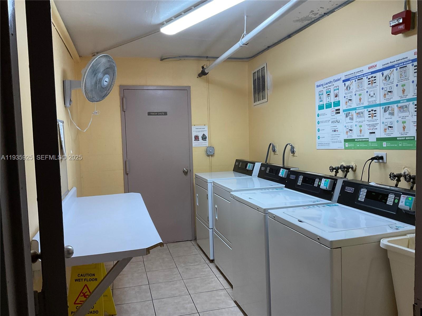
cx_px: 211
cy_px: 158
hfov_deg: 61.7
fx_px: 354
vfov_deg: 48.2
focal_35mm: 29
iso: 64
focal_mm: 3
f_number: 1.8
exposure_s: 1/60
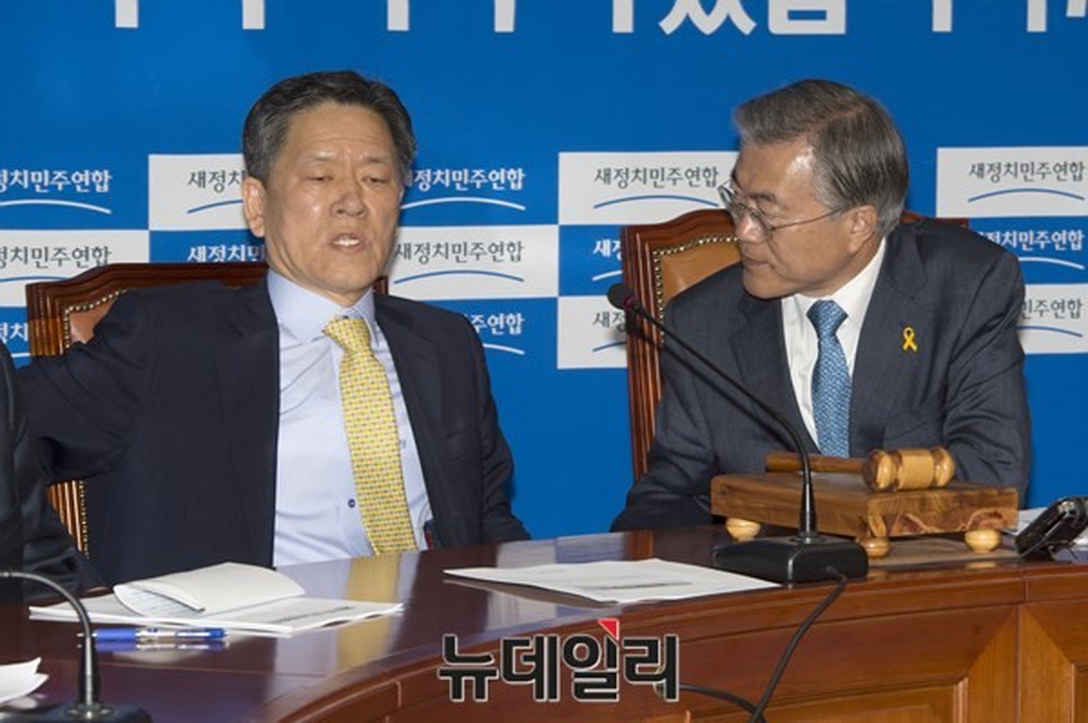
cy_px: 362
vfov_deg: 11.4
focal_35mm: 120
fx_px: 3624
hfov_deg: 17.1
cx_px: 544
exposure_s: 1/125
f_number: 11
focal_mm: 120
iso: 1000
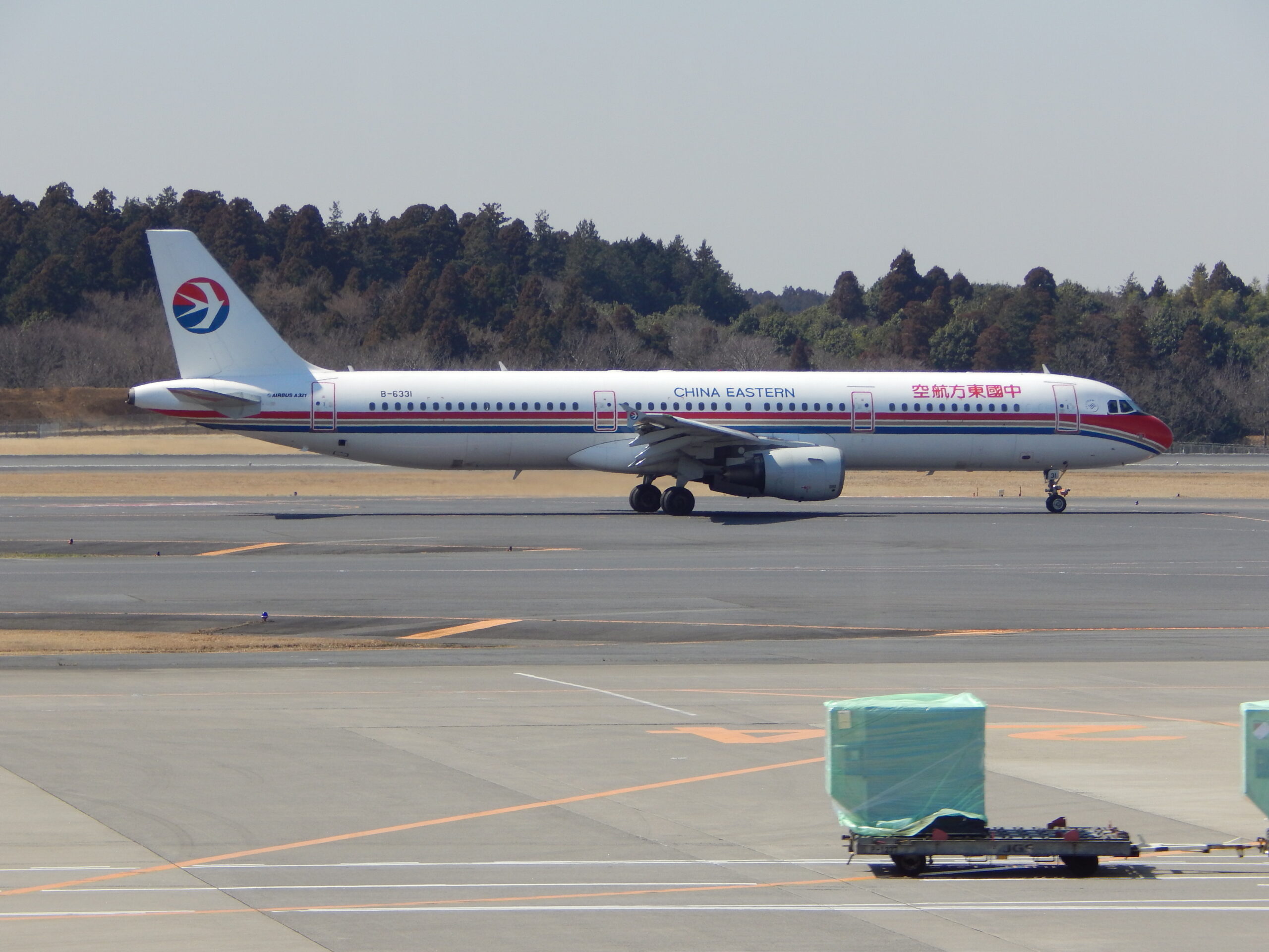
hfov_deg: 8.5
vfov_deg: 6.4
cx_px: 634
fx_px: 8578
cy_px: 476
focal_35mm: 234
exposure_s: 1/200
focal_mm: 41.7
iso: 125
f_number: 5.6
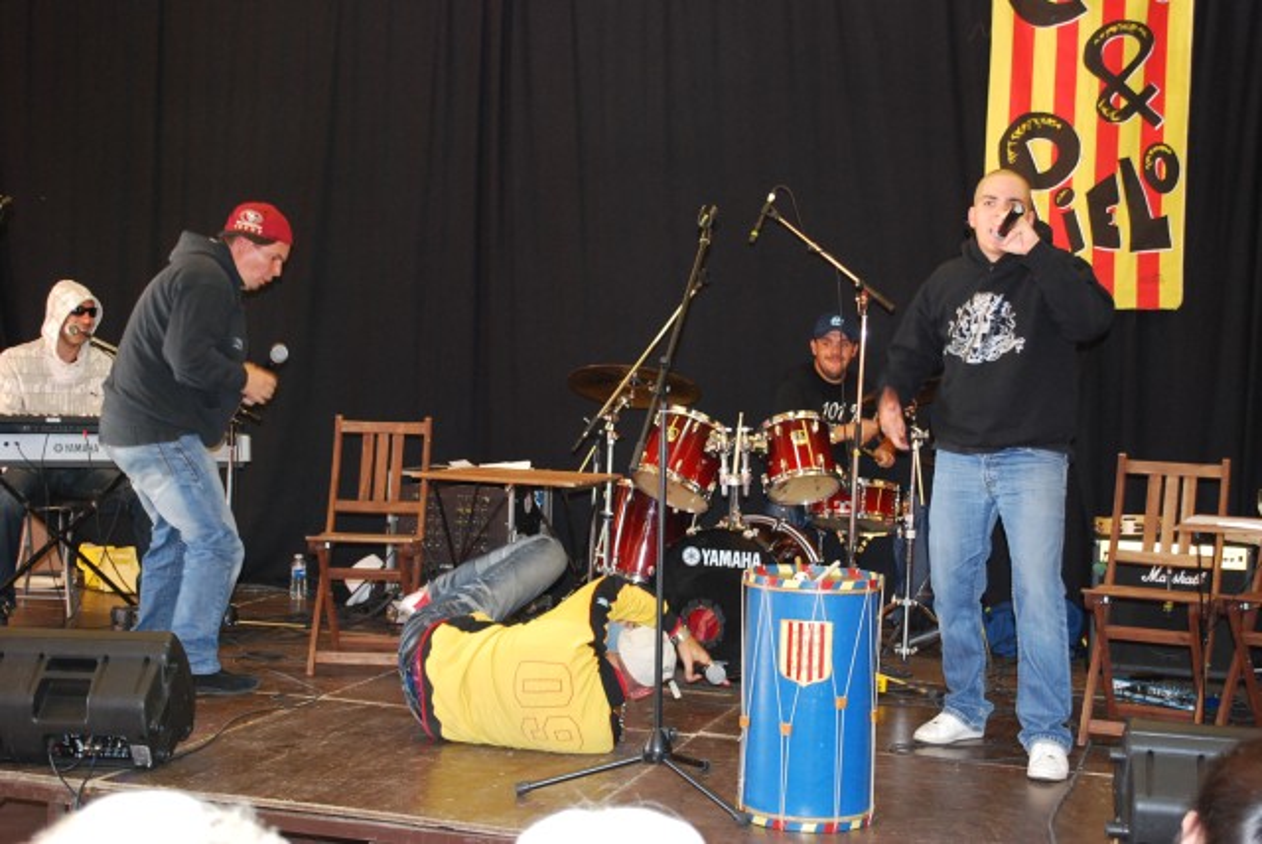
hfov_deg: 38.8
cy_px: 422
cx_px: 631
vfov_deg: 26.5
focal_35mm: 51
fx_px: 1789
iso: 900
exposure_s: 1/60
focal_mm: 34
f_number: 5
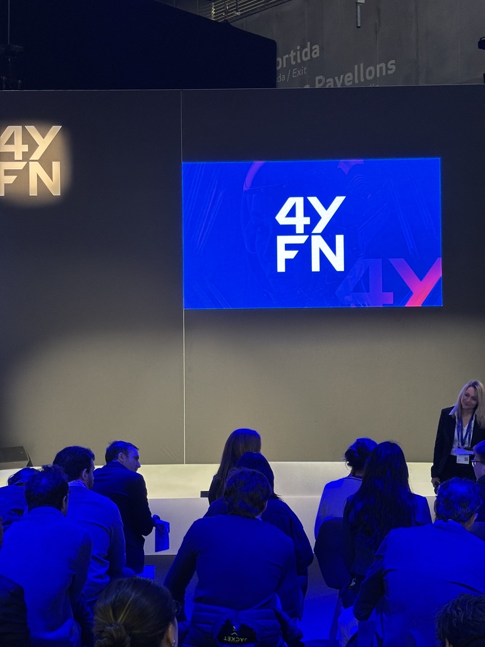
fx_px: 971
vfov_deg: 36.8
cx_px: 242
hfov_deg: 28.0
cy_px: 324
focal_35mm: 52
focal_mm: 5.96
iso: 200
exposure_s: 1/40
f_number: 1.6
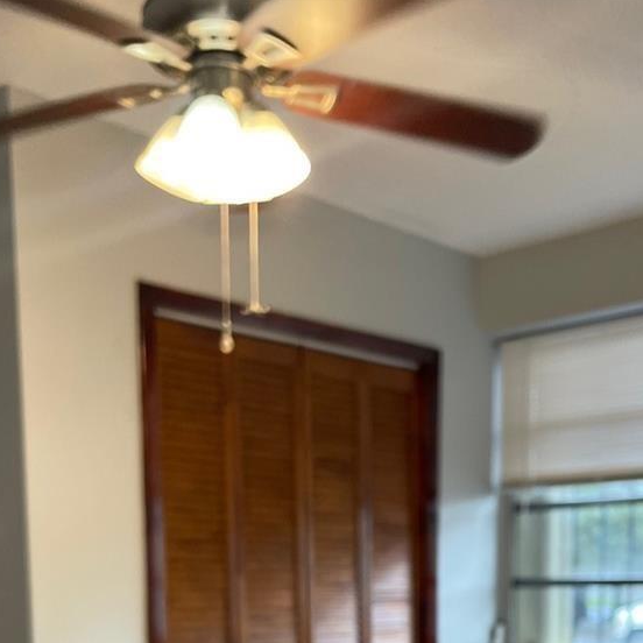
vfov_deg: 30.7
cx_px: 369
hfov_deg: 34.0
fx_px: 1051
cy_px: 692
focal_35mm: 50
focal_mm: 4.2
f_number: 1.6
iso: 125
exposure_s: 1/120
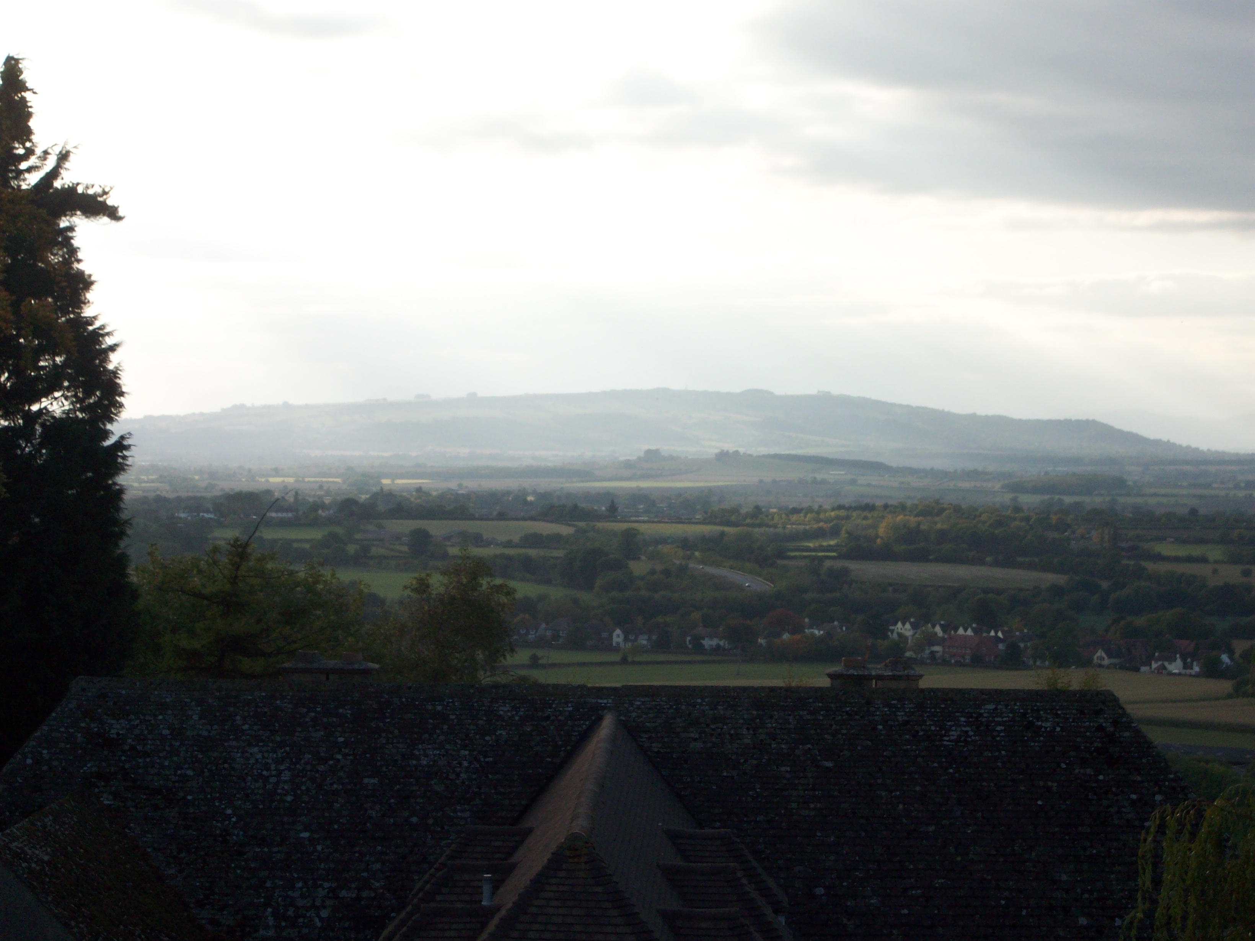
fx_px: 3698
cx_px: 628
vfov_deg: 14.5
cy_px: 470
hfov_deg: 19.3
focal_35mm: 102
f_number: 5.1
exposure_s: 1/322
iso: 64
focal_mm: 17.1
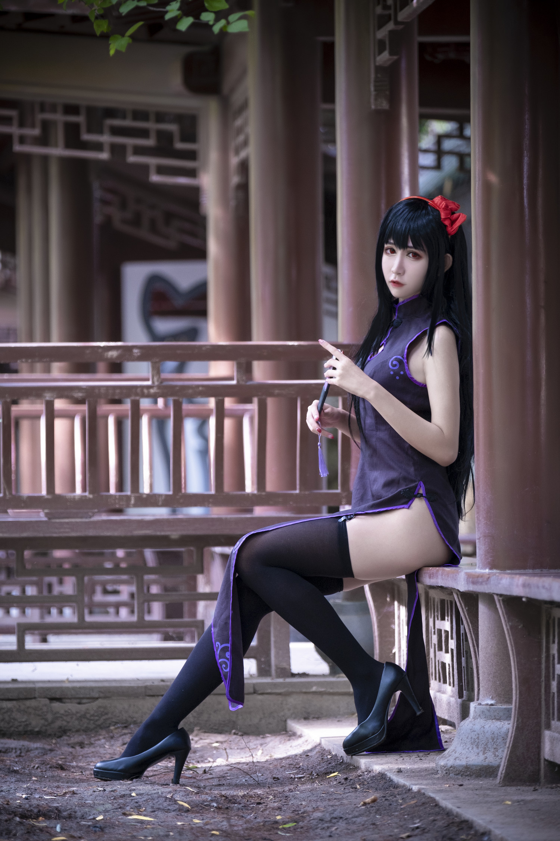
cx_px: 280
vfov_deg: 11.9
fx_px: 4036
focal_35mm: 173
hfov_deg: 7.9
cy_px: 420
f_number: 2.8
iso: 500
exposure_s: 1/50
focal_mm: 115
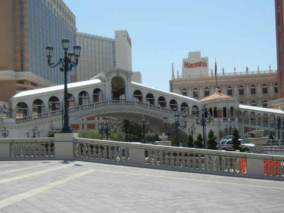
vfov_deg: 34.2
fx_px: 345
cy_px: 131
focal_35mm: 42
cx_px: 132
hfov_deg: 44.7
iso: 160
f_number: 7
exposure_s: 1/446
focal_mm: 5.4
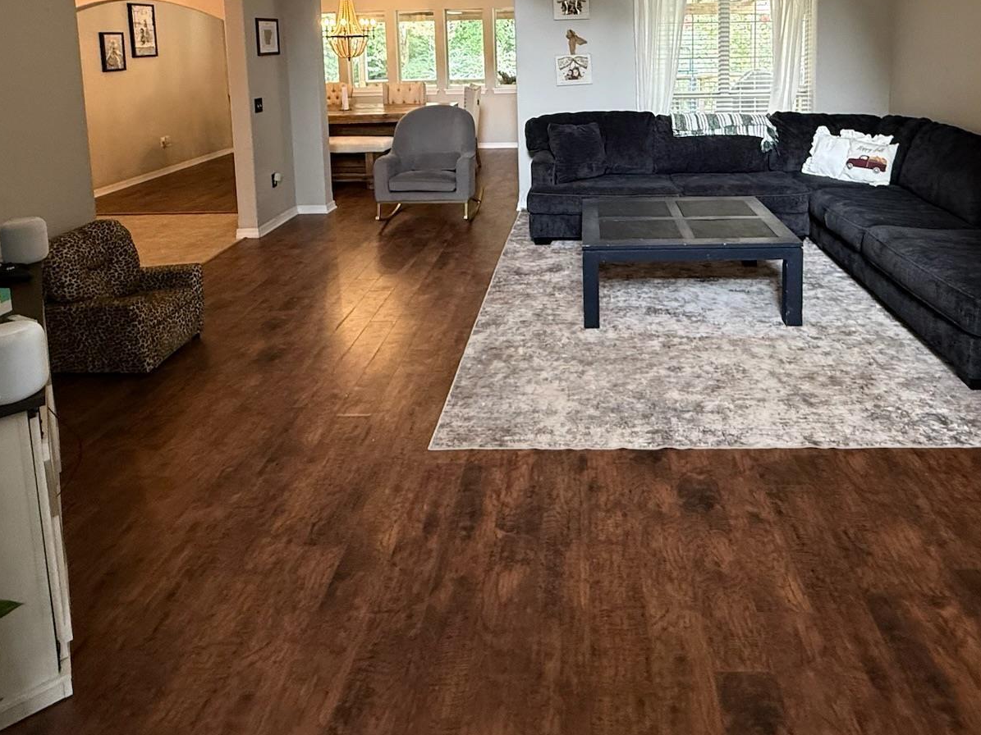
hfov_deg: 71.1
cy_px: 111
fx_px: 680
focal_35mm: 24
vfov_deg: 51.8
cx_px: 573
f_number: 2.2
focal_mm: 2.22
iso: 250
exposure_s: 1/60
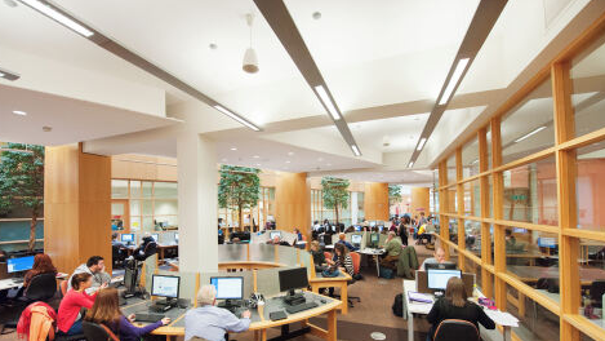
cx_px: 301
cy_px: 203
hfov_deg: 103.0
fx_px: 241
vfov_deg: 69.9
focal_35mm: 15
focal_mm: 14
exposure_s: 1/200
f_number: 5.6
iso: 3200
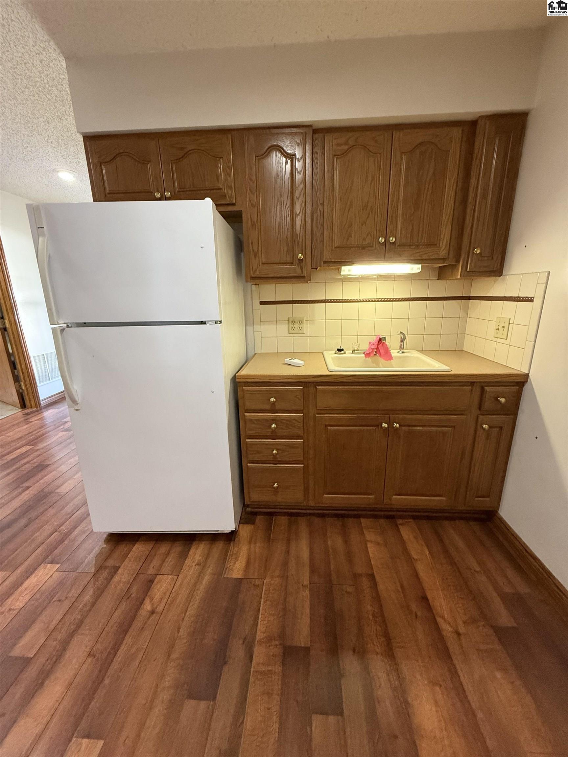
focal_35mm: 14
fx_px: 306
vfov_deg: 102.1
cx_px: 284
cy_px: 378
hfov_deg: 85.7
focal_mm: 2.22
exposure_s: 1/60
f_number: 2.2
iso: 500
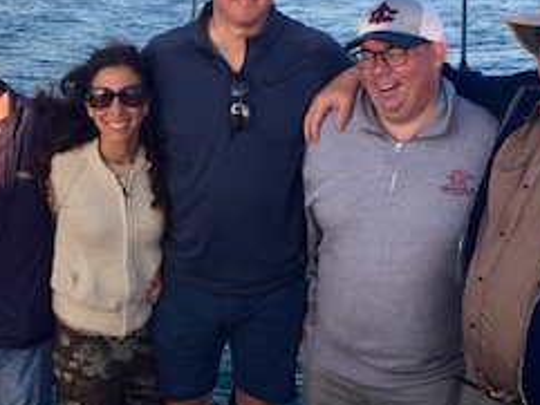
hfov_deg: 25.1
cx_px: 141
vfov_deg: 19.2
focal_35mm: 77
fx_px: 1202
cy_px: 206
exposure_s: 1/488
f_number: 2.2
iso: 32
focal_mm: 4.15
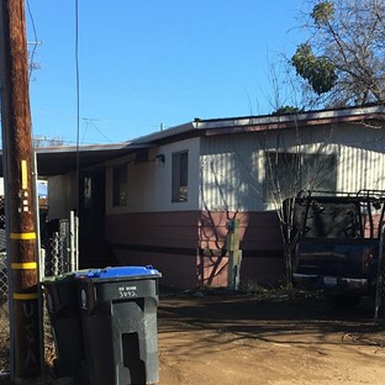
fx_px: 1057
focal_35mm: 84
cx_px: 207
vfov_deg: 20.4
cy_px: 312
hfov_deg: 20.6
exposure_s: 1/916
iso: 25
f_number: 2.2
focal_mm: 4.15
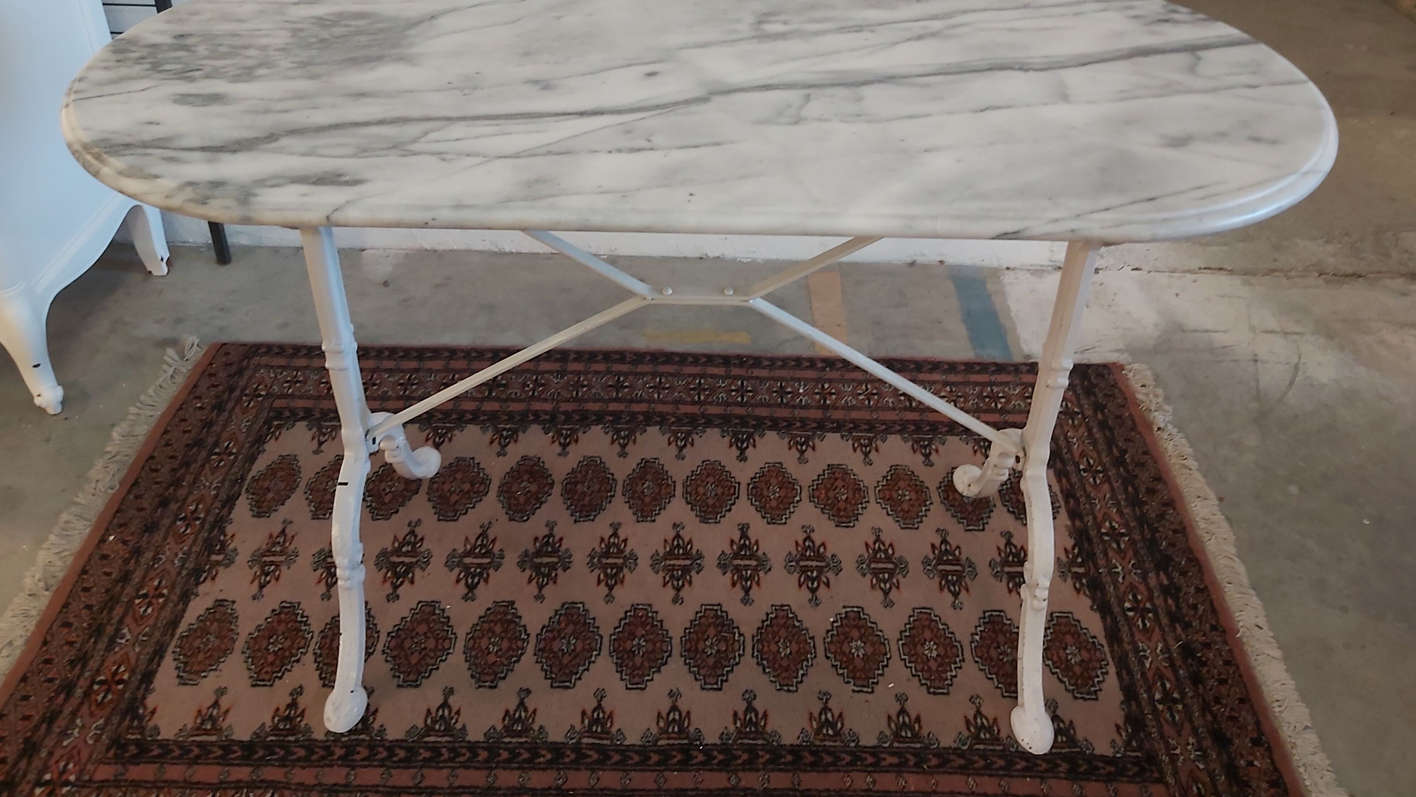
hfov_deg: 66.1
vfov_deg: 39.7
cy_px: 265
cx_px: 709
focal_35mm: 29
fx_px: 1089
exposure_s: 1/50
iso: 200
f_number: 1.7
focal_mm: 3.92
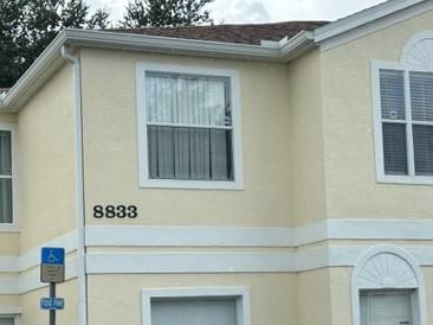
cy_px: 229
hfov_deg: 23.3
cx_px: 235
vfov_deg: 17.5
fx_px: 1050
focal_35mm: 84
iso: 64
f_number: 1.78
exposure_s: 1/1272
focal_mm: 6.86
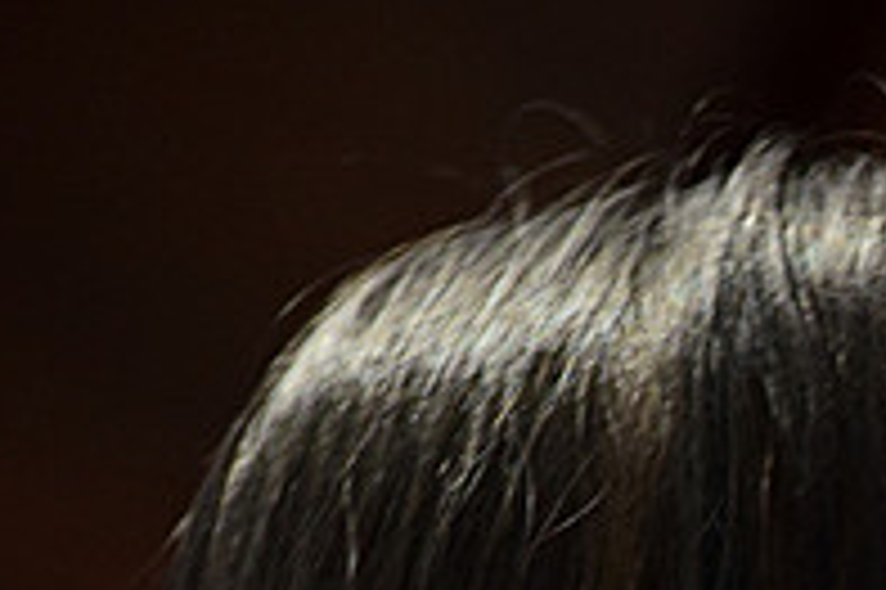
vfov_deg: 1.7
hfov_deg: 2.5
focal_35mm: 811
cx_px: 1349
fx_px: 19942
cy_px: 1083
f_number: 5.6
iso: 1600
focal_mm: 200
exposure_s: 1/15
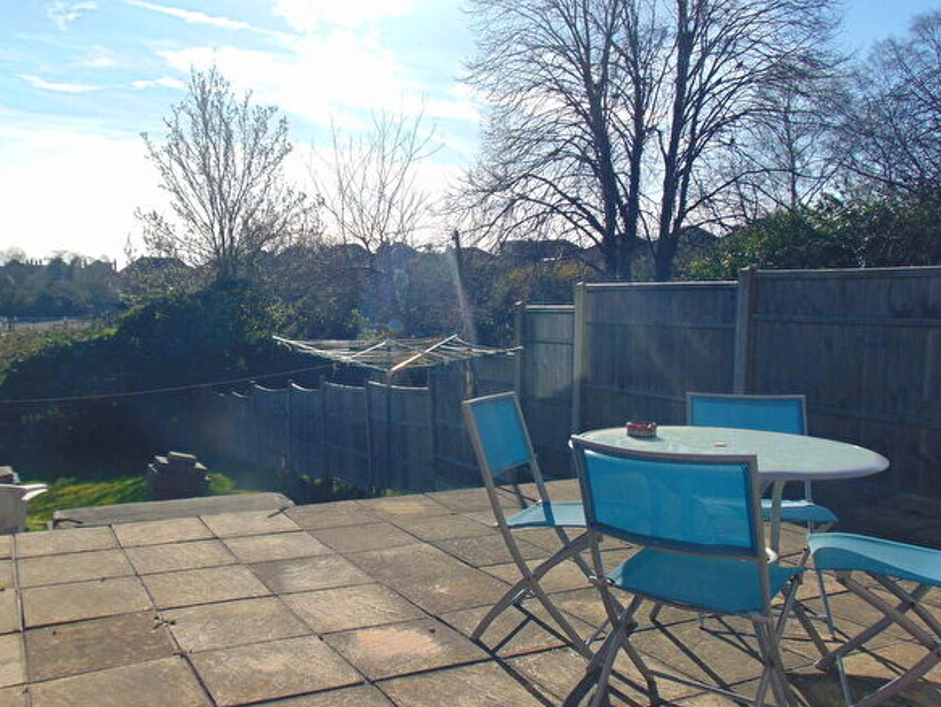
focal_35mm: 30
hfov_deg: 59.6
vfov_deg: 46.8
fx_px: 816
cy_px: 382
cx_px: 399
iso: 80
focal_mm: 4.5
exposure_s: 1/320
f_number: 7.7
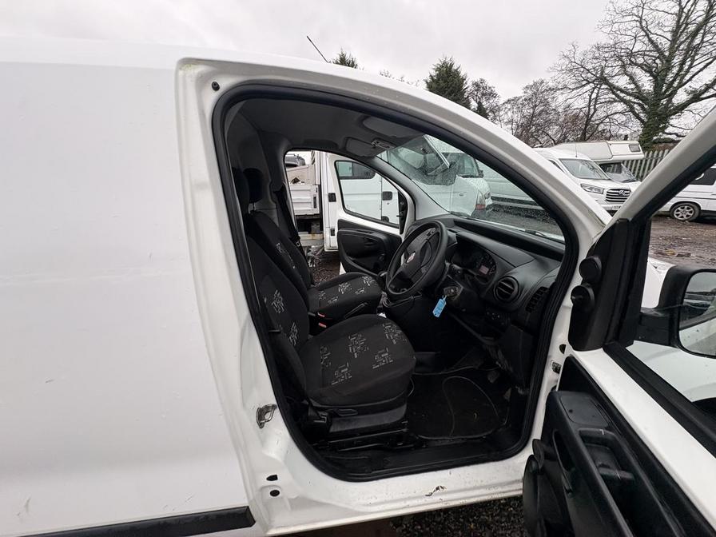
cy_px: 268
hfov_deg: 102.1
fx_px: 290
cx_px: 358
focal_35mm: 14
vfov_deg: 85.7
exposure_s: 1/111
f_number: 2.2
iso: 125
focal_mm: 2.22
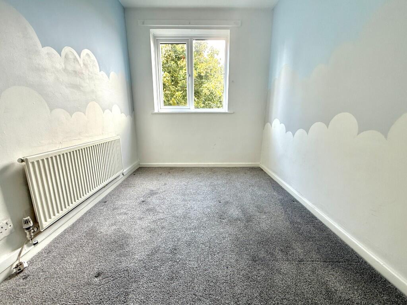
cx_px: 204
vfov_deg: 85.7
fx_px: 165
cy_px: 152
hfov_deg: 102.1
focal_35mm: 14
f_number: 2.2
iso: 125
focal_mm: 2.22
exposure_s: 1/99
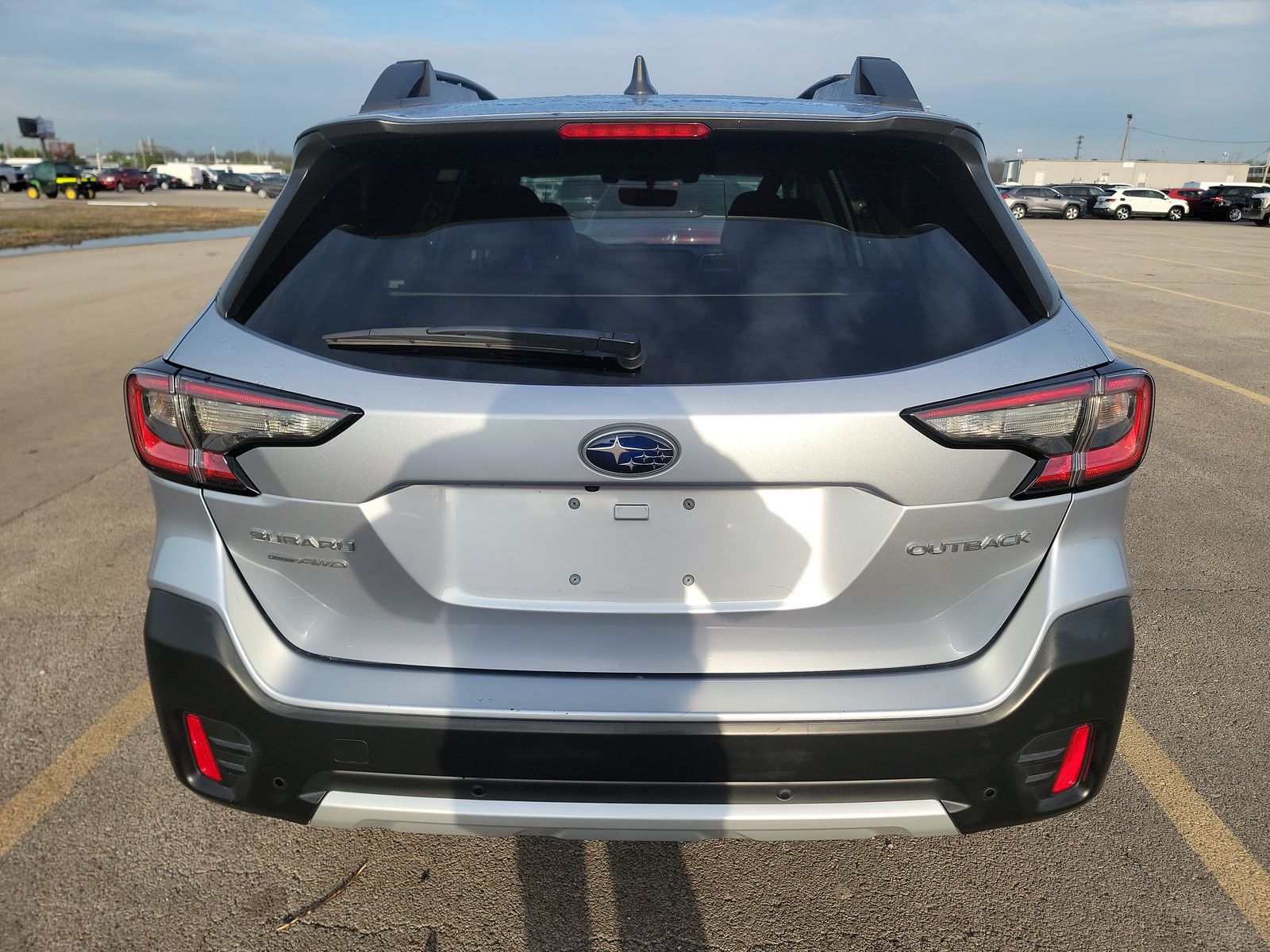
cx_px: 635
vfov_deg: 56.8
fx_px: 881
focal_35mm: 24
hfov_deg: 71.6
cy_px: 476
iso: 50
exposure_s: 1/433
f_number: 1.8
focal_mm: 6.7
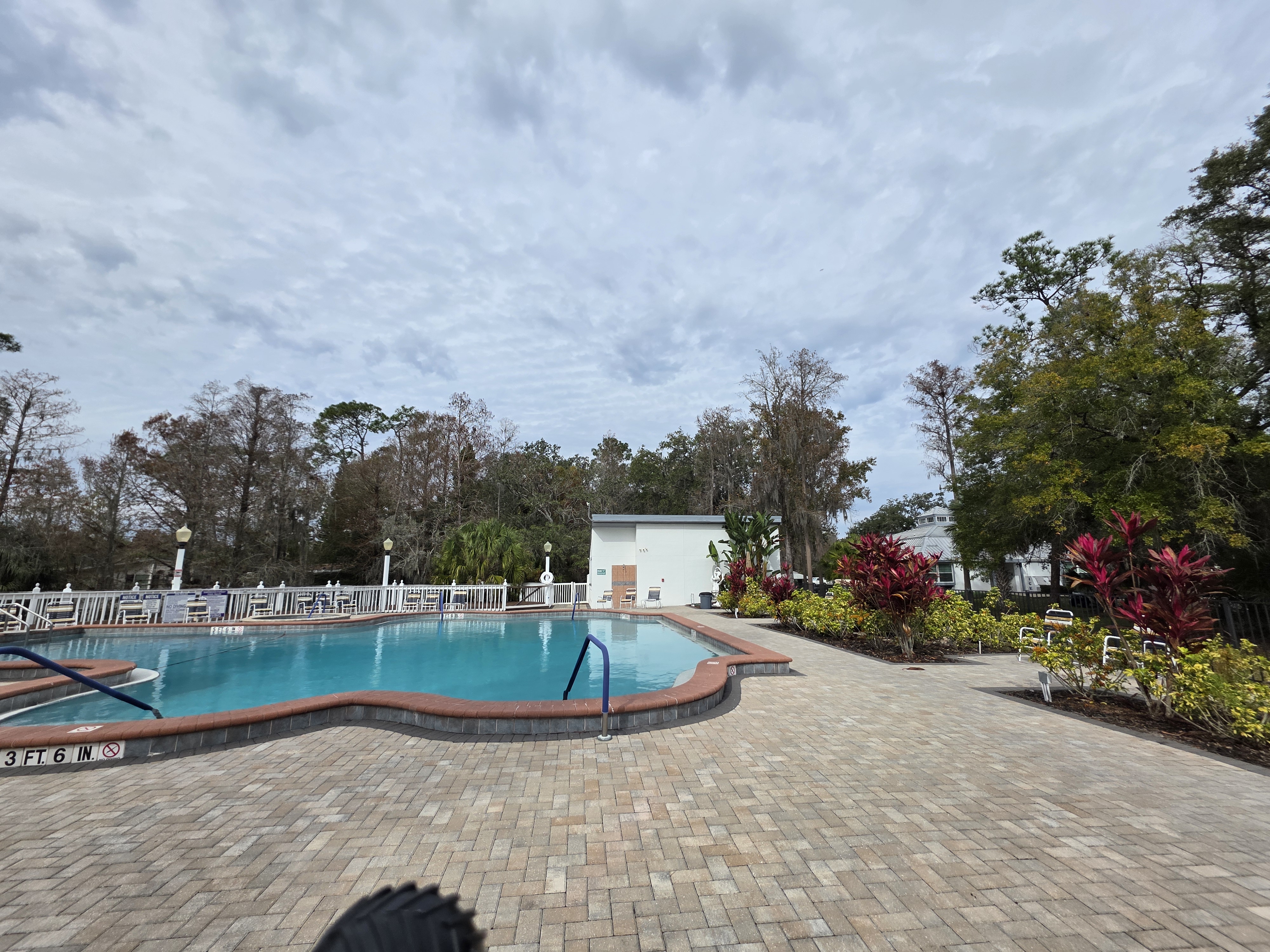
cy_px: 476
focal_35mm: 13
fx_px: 477
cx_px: 635
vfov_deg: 89.9
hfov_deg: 106.2
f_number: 1.9
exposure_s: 1/3628
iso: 40
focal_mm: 2.2
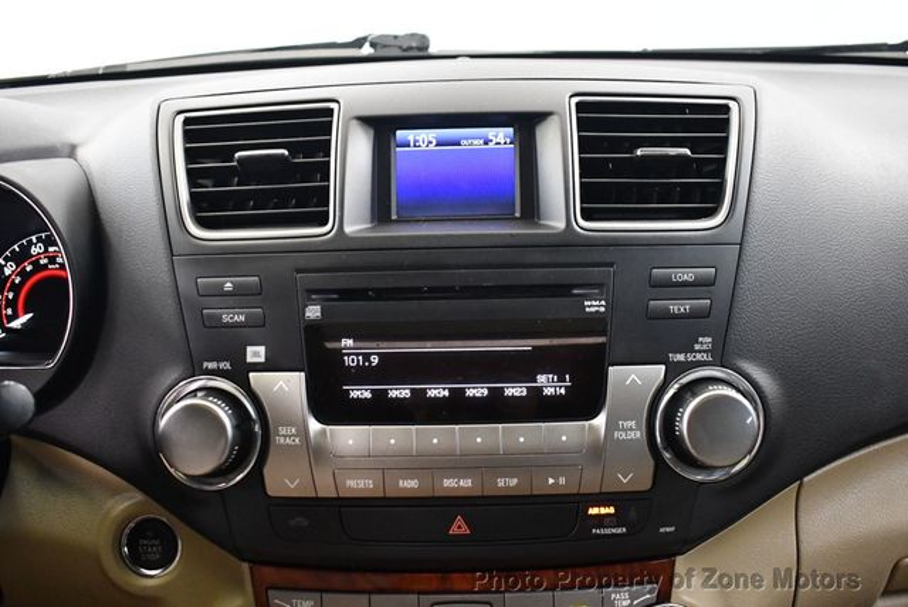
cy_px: 304
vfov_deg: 36.9
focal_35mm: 36
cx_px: 454
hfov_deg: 53.1
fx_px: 909
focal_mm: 18
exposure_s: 1/60
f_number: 3.5
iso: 3600
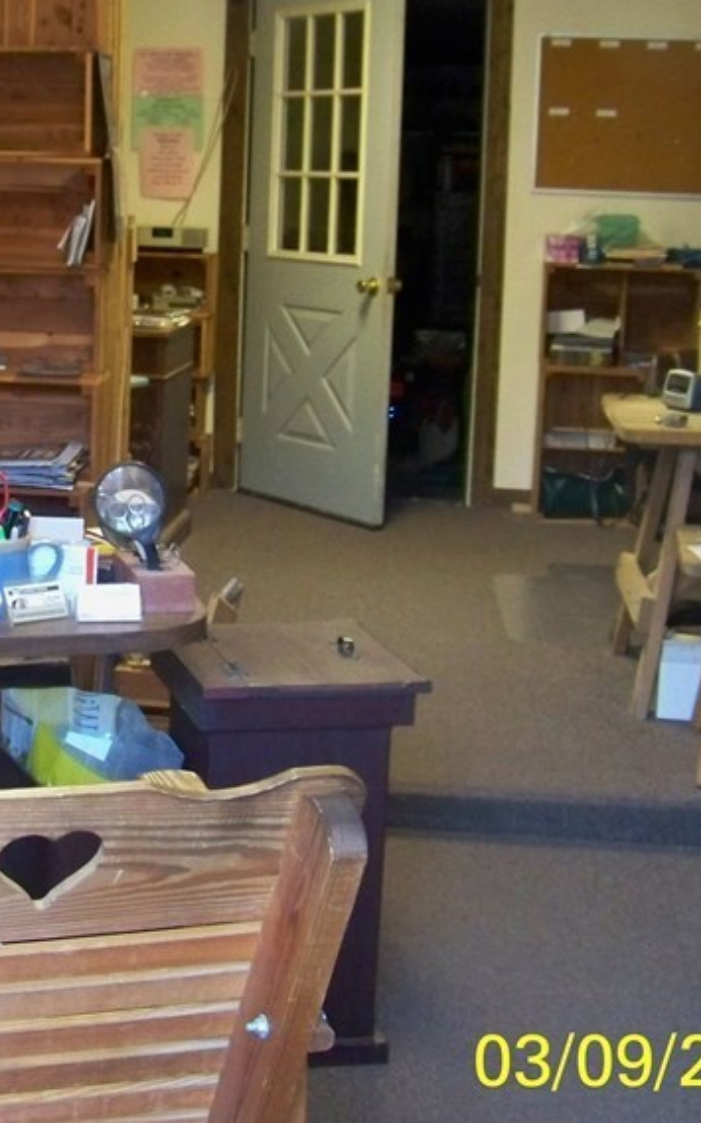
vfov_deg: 32.5
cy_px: 495
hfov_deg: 19.9
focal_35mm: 63
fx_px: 1928
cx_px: -22
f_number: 2.8
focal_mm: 5.85
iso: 500
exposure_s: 1/30
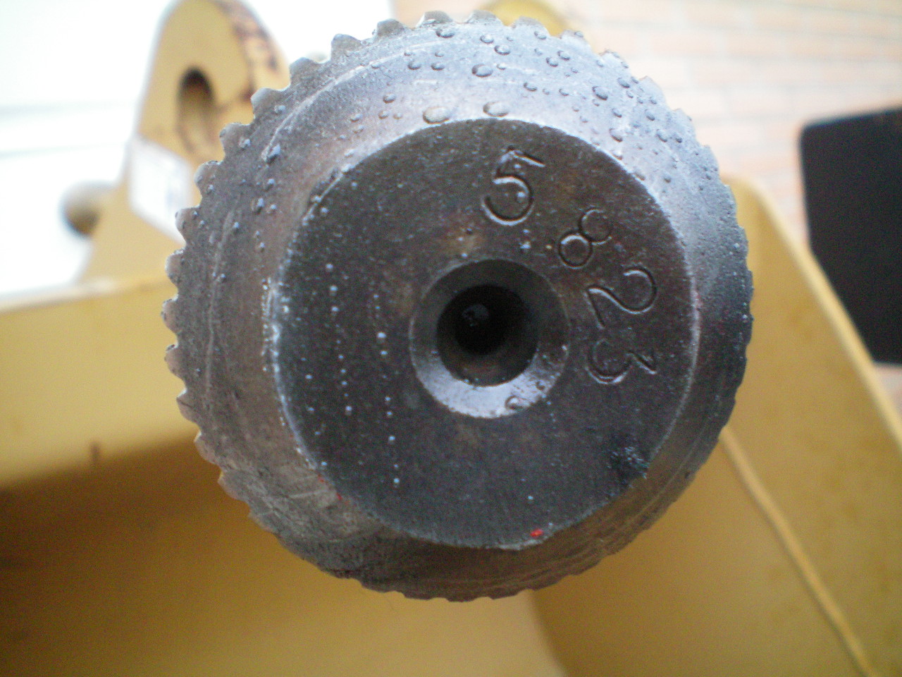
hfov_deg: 49.0
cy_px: 338
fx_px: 990
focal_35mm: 38
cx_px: 451
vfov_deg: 37.7
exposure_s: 1/60
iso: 200
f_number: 3.1
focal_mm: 6.3
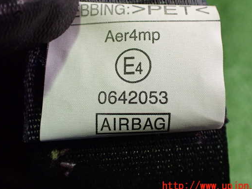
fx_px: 255
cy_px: 82
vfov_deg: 40.7
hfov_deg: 52.6
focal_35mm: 35
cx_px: 126
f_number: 2.3
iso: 640
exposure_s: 1/125
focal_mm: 5.4
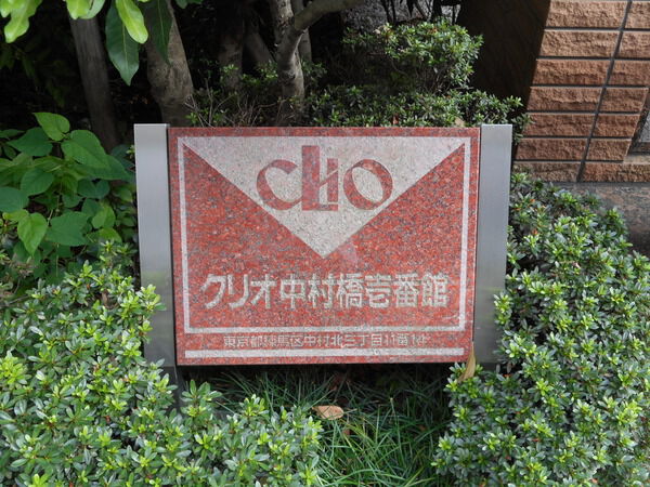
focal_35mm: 39
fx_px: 732
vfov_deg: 36.8
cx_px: 325
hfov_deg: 47.9
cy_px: 244
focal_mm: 6.9
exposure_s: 1/30
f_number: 4.5
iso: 100
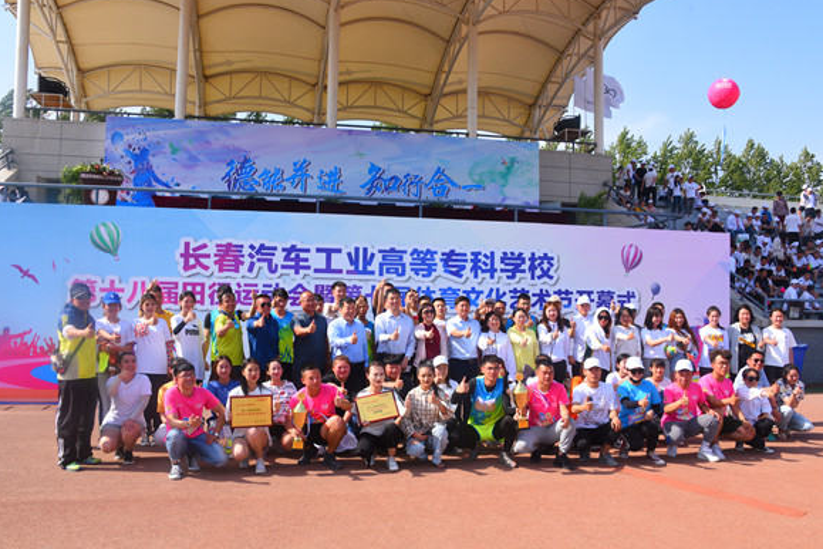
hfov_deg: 63.6
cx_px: 422
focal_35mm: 29
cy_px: 276
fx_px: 663
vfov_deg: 45.0
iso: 500
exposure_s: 1/400
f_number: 11
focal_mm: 28
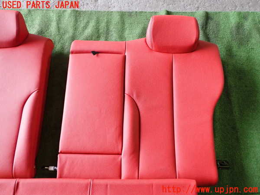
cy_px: 98
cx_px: 130
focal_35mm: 32
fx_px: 240
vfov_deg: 44.2
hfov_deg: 56.8
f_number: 2.4
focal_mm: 5.79
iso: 500
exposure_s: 1/100
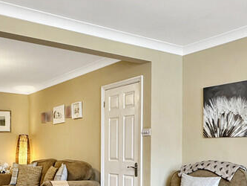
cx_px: 87
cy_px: 234
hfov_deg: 43.4
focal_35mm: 43
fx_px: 307
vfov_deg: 28.4
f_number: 2.2
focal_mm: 2.22
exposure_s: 1/50
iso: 250
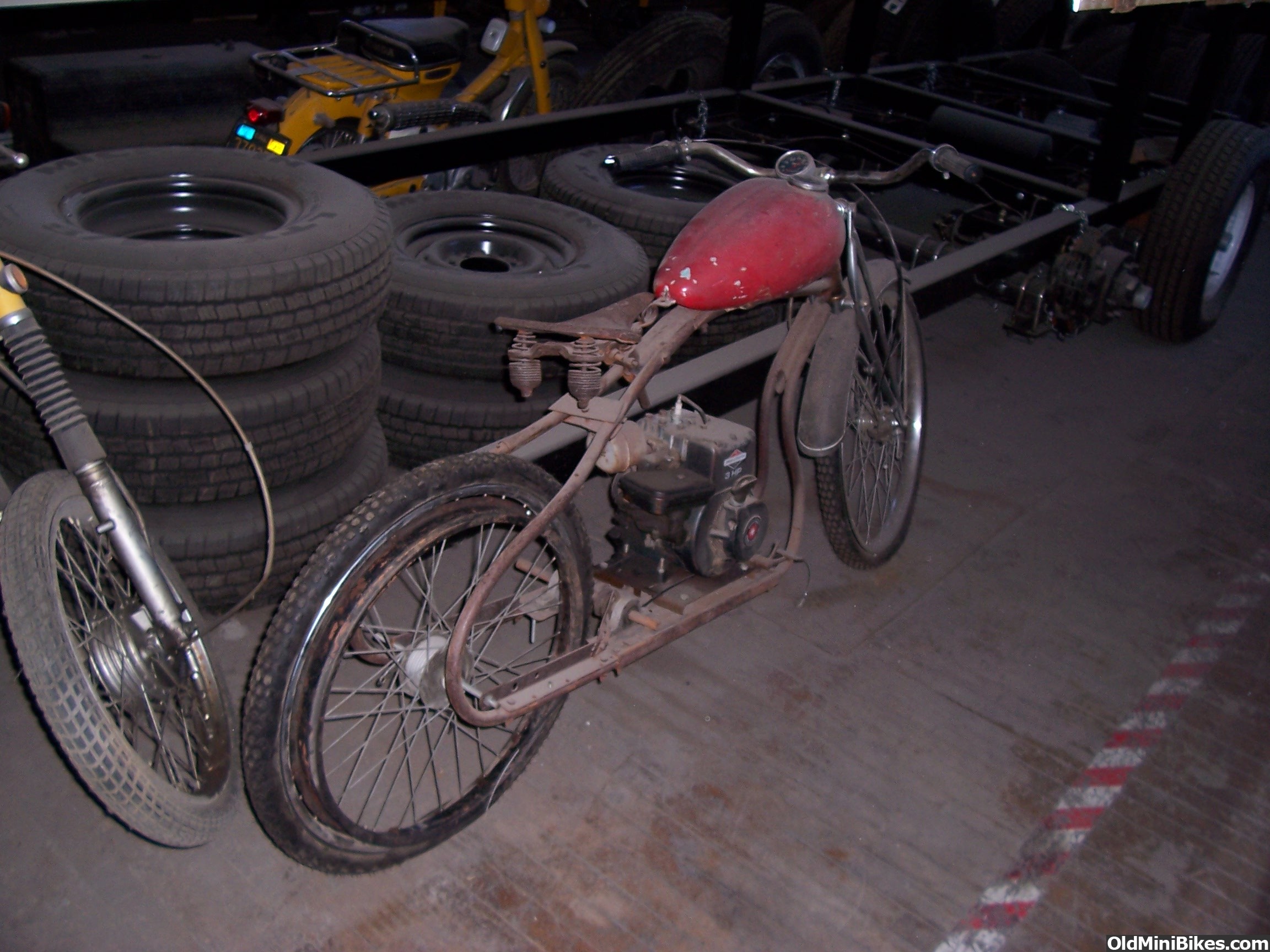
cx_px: 635
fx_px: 1247
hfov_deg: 54.0
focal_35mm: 34
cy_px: 476
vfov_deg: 41.8
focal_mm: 5.6
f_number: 2.7
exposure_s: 1/60
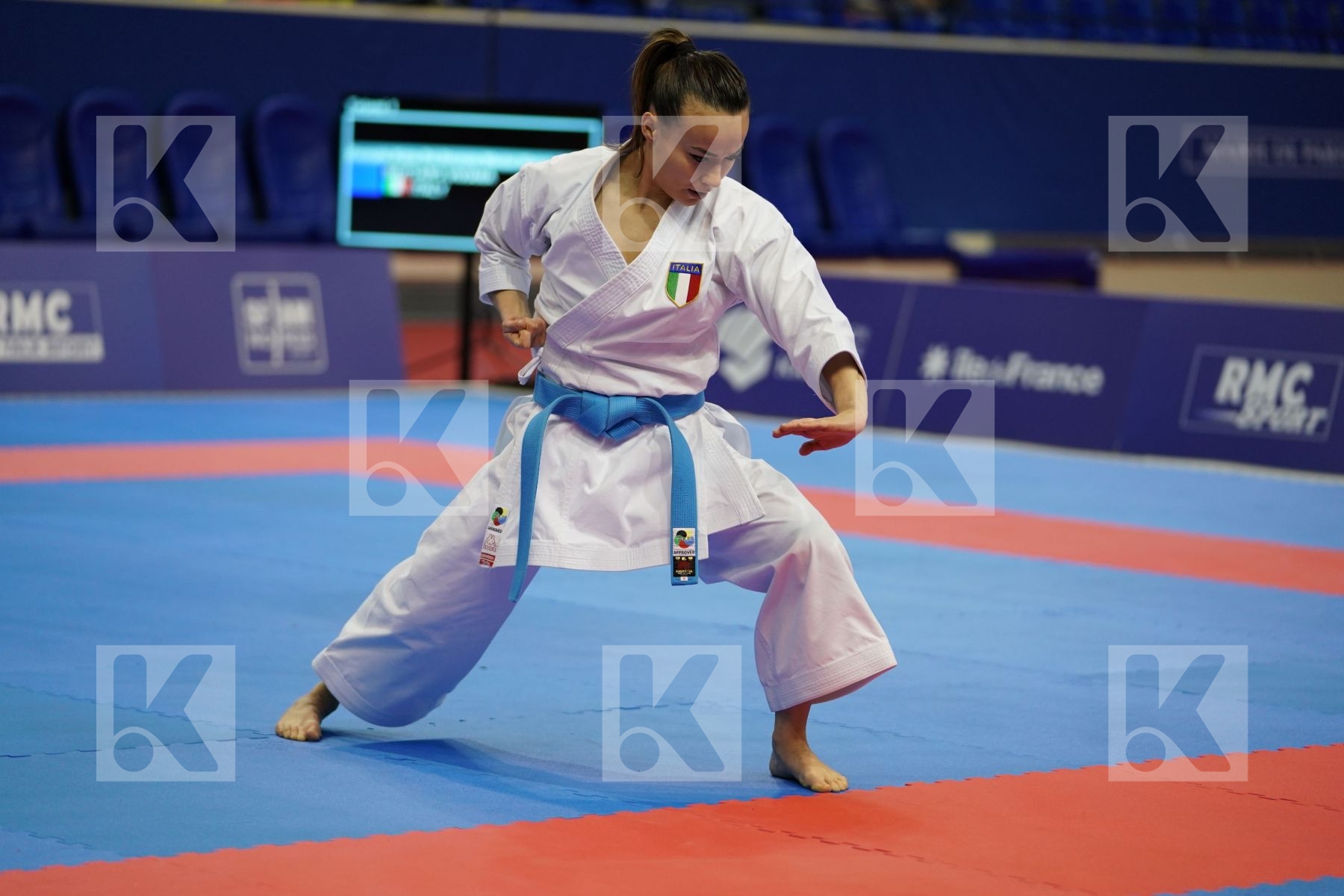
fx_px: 4629
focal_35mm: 124
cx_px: 672
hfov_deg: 16.5
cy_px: 448
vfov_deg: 11.1
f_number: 2.8
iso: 1600
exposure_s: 1/500
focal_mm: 124
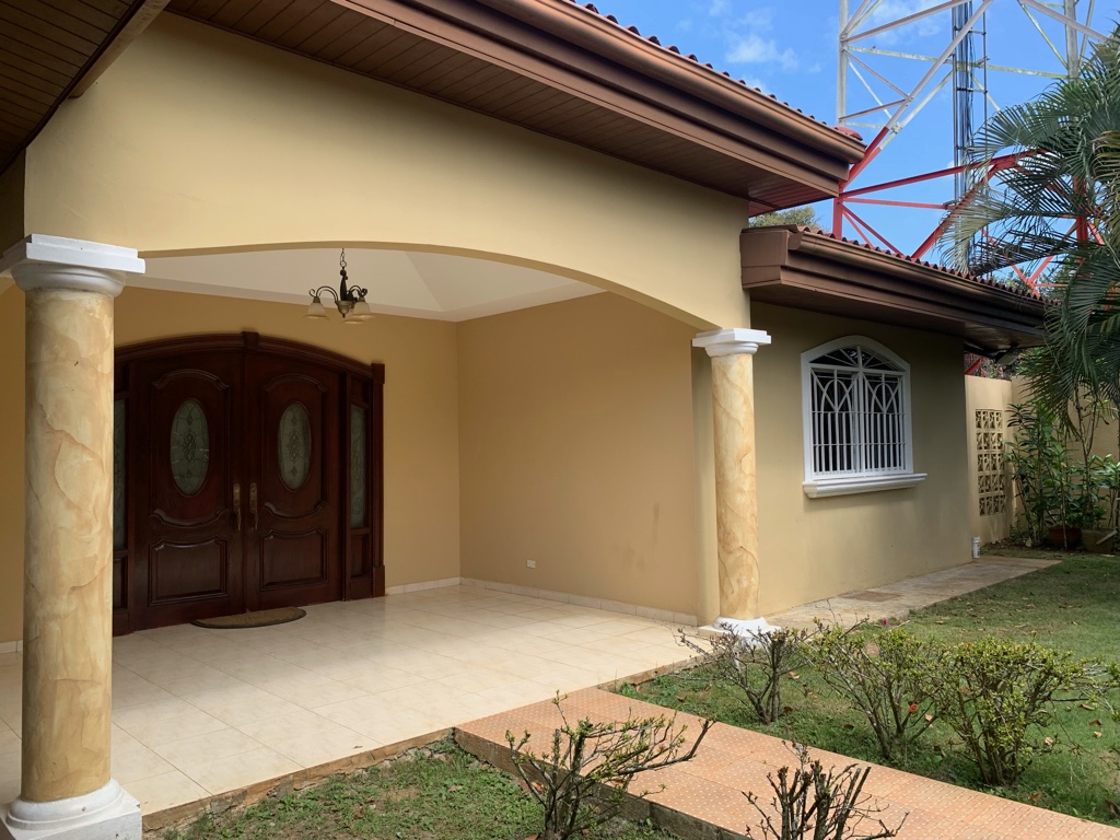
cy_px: 420
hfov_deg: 67.3
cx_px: 560
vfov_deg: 53.1
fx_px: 841
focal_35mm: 26
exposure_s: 1/822
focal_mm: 4.25
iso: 25
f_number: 1.8
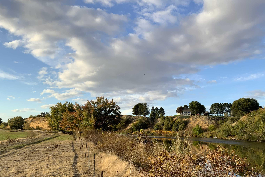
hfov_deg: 55.7
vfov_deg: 38.7
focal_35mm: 34
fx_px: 250
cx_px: 142
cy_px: 107
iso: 16
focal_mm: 3
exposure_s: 1/1098
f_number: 1.8
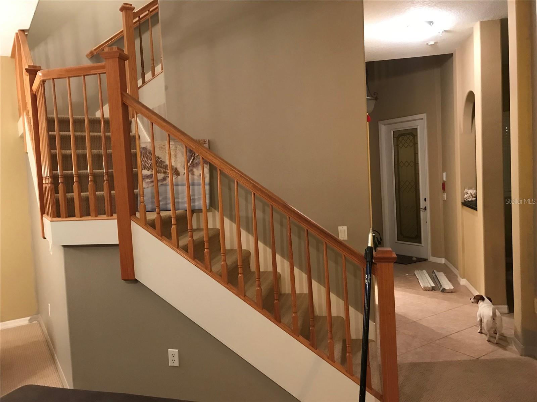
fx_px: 434
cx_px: 268
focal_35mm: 28
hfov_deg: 63.4
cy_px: 201
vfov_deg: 49.7
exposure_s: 1/9
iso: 100
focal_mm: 3.99
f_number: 1.8
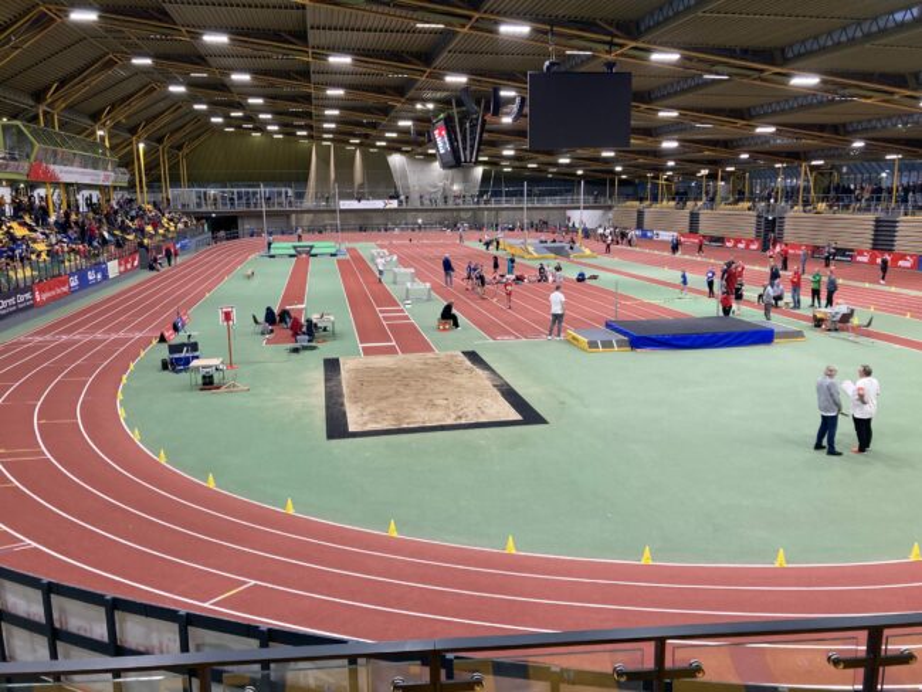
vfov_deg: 49.8
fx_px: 746
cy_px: 346
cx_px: 461
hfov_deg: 63.4
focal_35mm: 28
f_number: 1.8
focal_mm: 3.99
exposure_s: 1/50
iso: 80
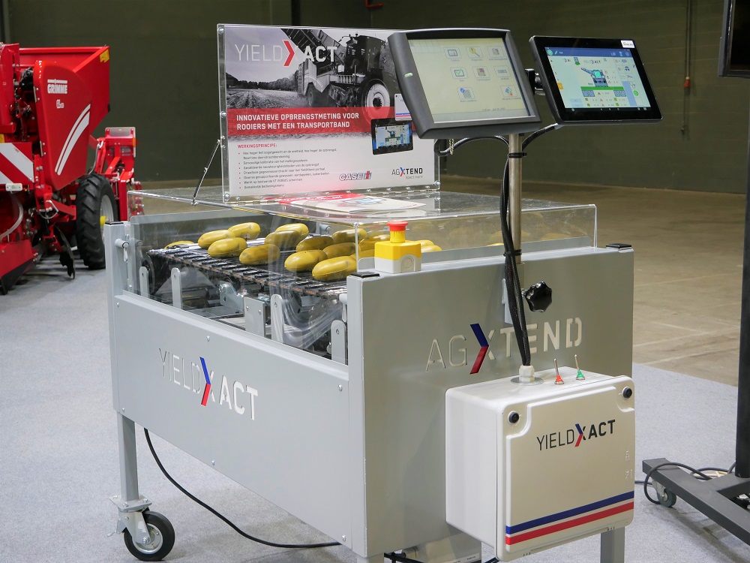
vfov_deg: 29.1
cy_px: 282
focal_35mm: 50
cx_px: 375
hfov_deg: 38.2
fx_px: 1083
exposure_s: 1/60
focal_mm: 25
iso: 640
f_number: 4.5
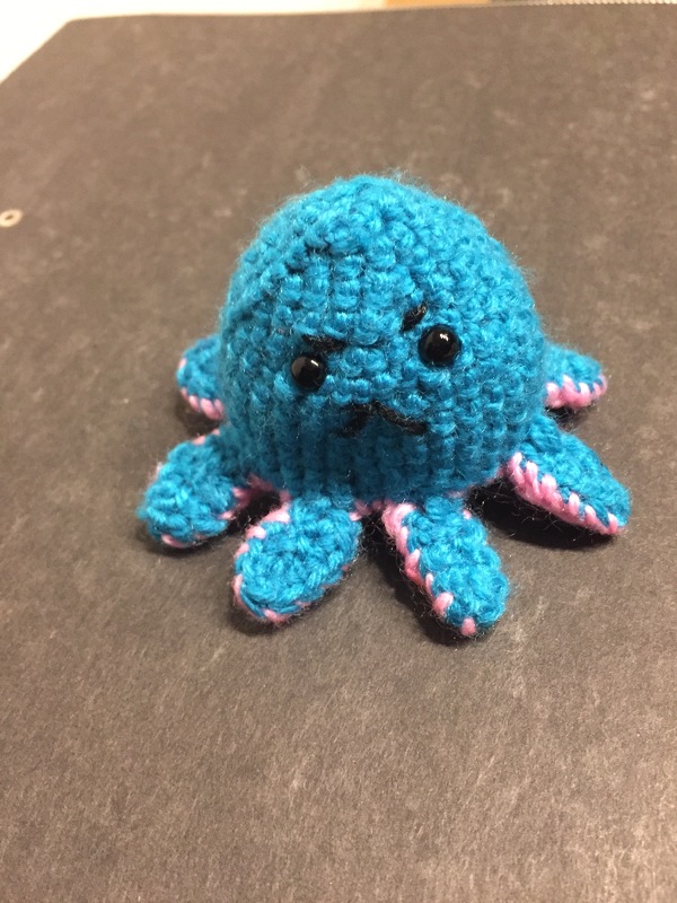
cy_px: 452
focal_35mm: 29
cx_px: 338
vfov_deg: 61.7
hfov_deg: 48.2
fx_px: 756
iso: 320
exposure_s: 1/17
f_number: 2.2
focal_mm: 4.15
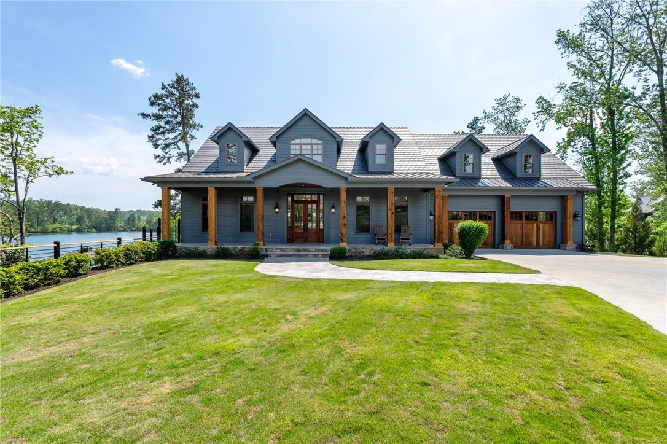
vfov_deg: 73.7
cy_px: 222
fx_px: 296
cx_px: 334
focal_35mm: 16
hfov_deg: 96.8
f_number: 8
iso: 250
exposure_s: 1/1250
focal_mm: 16
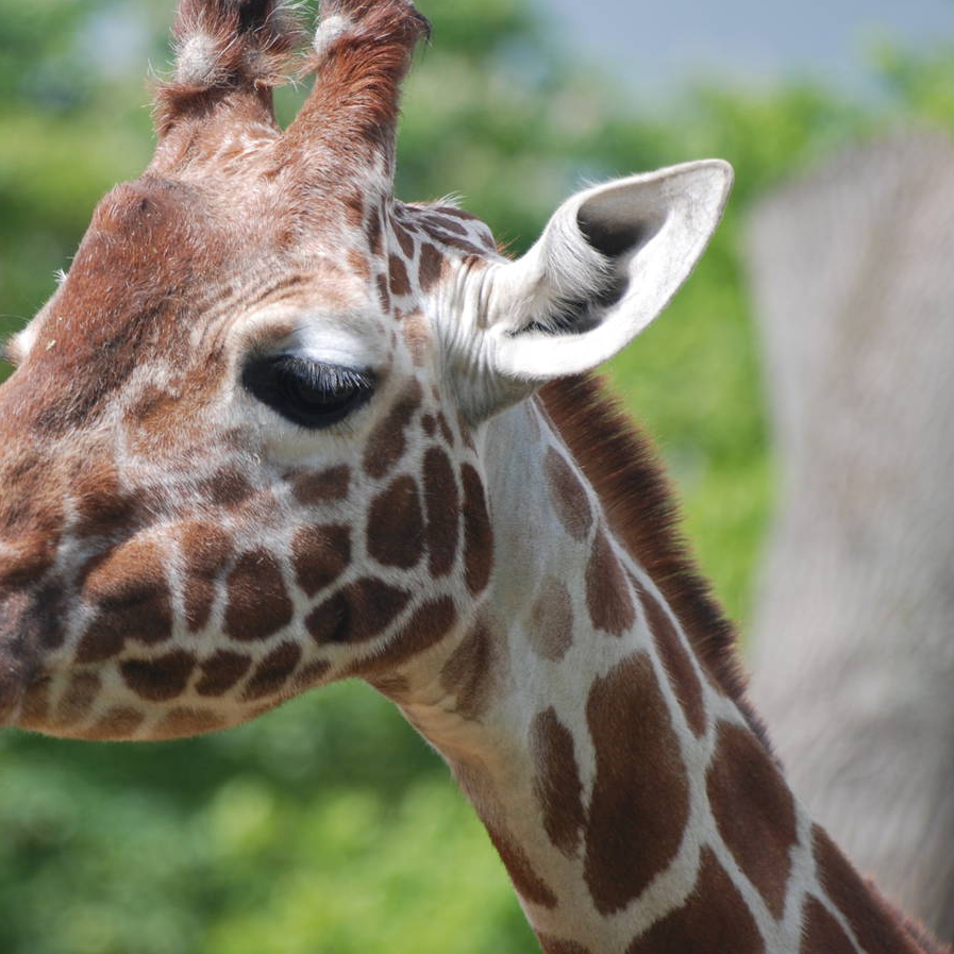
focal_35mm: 444
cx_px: 199
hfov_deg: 3.9
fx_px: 13836
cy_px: 414
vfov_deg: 3.9
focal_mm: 195
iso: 200
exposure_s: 1/640
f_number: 5
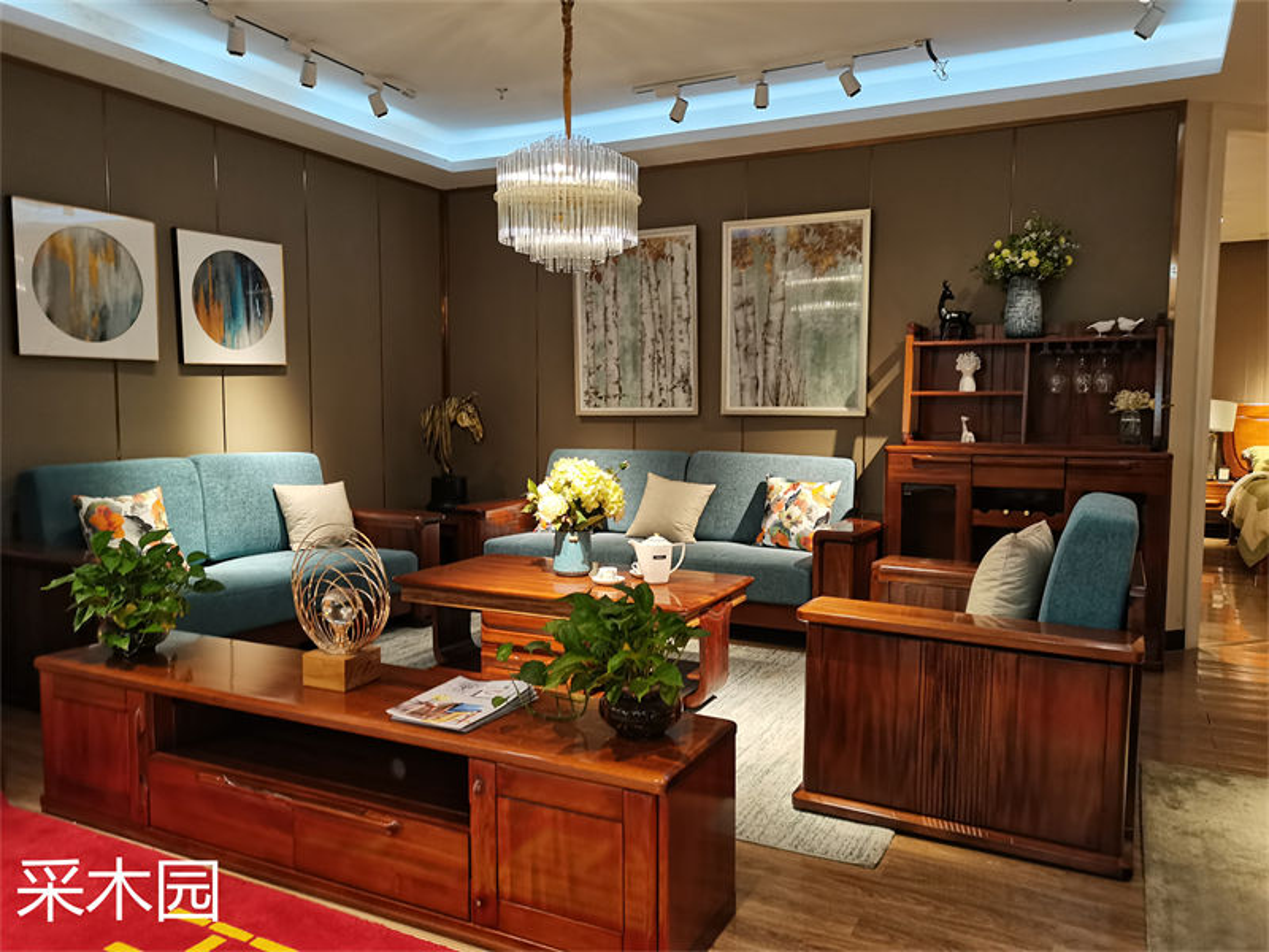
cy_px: 476
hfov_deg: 67.3
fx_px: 953
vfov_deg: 53.1
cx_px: 634
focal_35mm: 26
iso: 200
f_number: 1.8
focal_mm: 5.58
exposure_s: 1/50
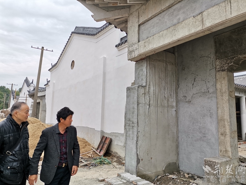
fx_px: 185
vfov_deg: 53.1
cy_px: 92
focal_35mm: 26
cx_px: 123
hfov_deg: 67.3
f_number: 1.8
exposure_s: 1/332
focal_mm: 4.75
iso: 50
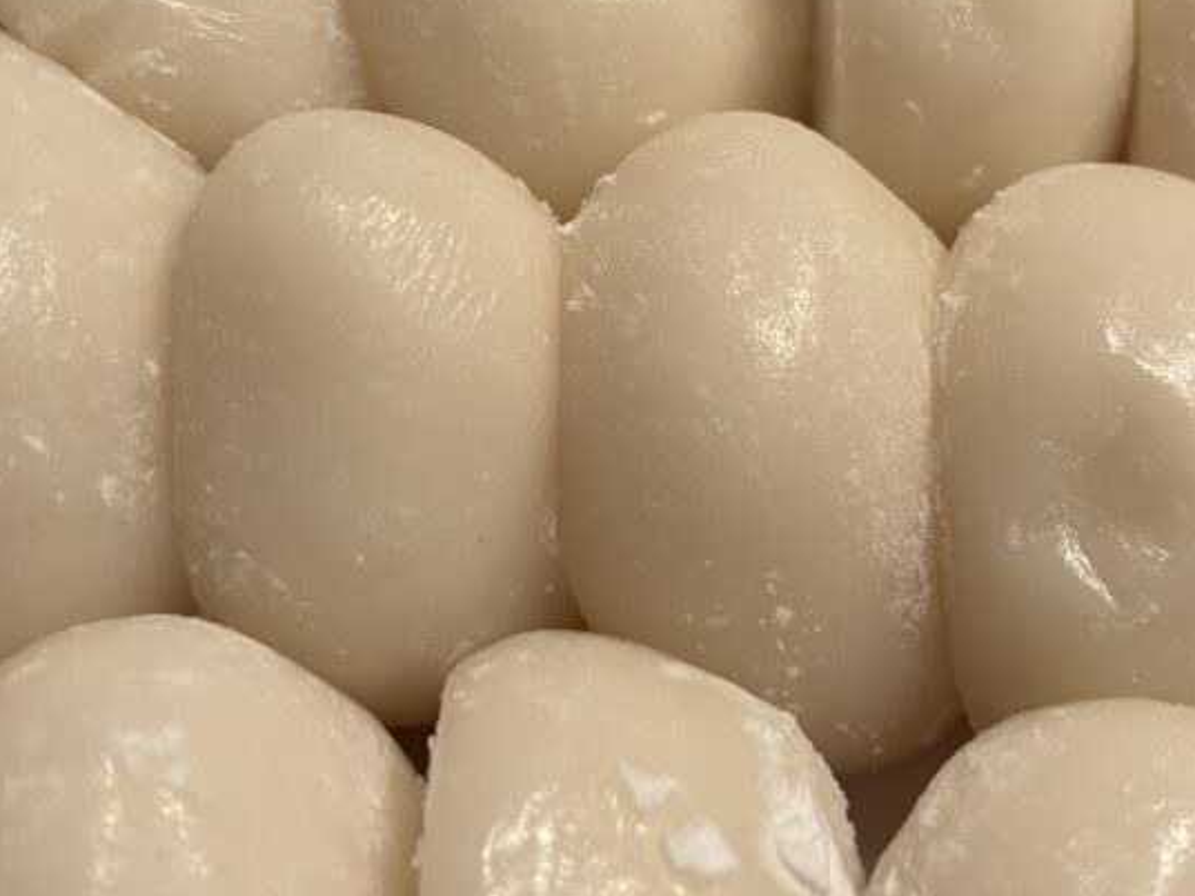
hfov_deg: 31.1
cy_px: 329
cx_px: 705
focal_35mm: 62
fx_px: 2141
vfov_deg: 23.6
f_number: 1.6
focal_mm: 5.96
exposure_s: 1/120
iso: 125
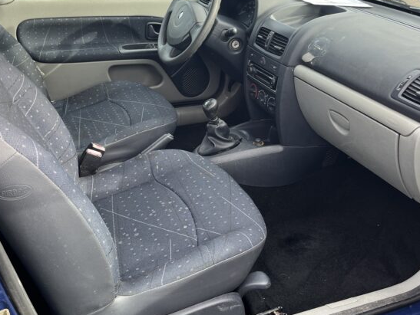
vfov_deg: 37.6
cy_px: 120
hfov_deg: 48.6
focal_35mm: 38
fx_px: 461
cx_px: 167
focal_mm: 5.1
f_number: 1.6
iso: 40
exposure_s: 1/210
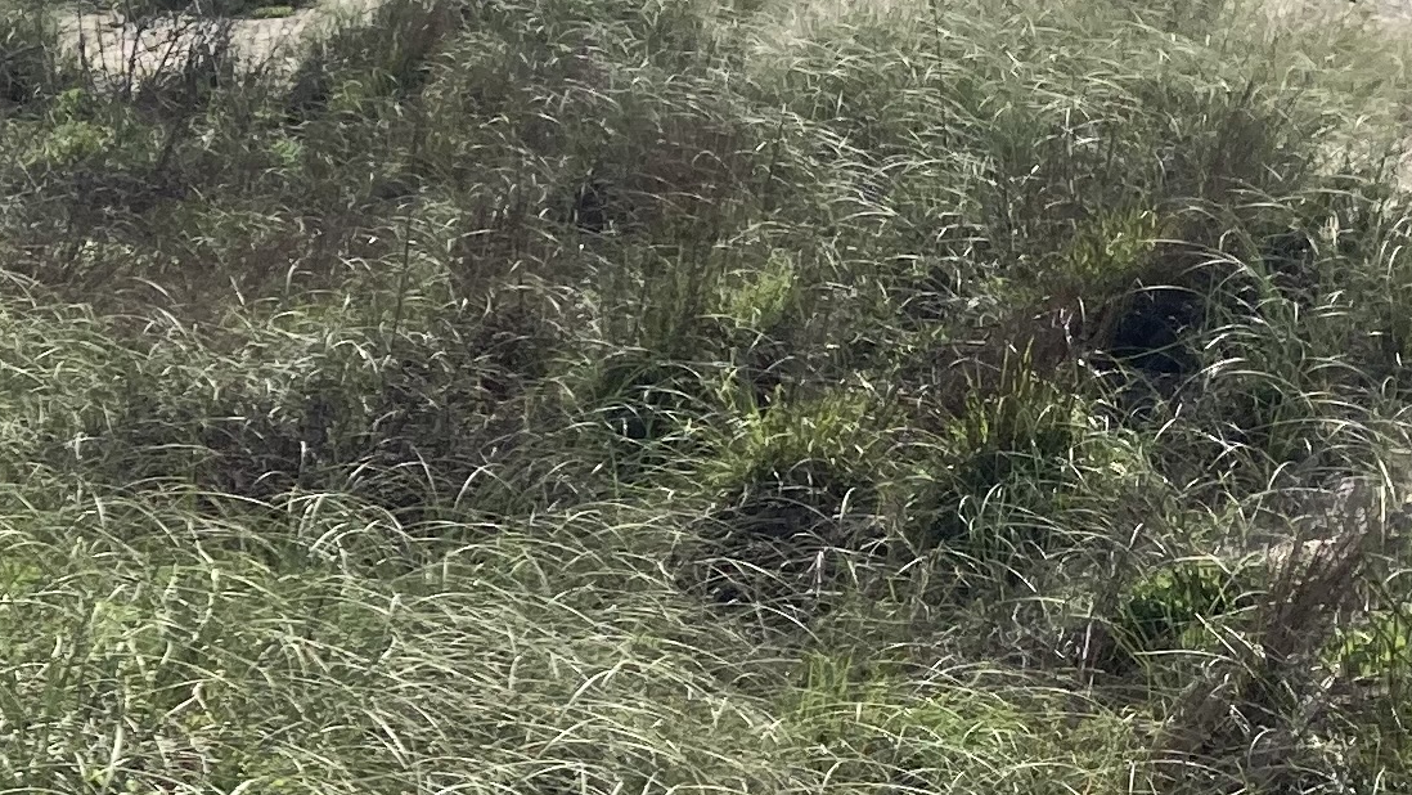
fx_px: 4194
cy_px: 750
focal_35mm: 112
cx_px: -750
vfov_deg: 10.8
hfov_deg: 17.1
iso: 20
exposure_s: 1/2667
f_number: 1.8
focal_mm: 3.99
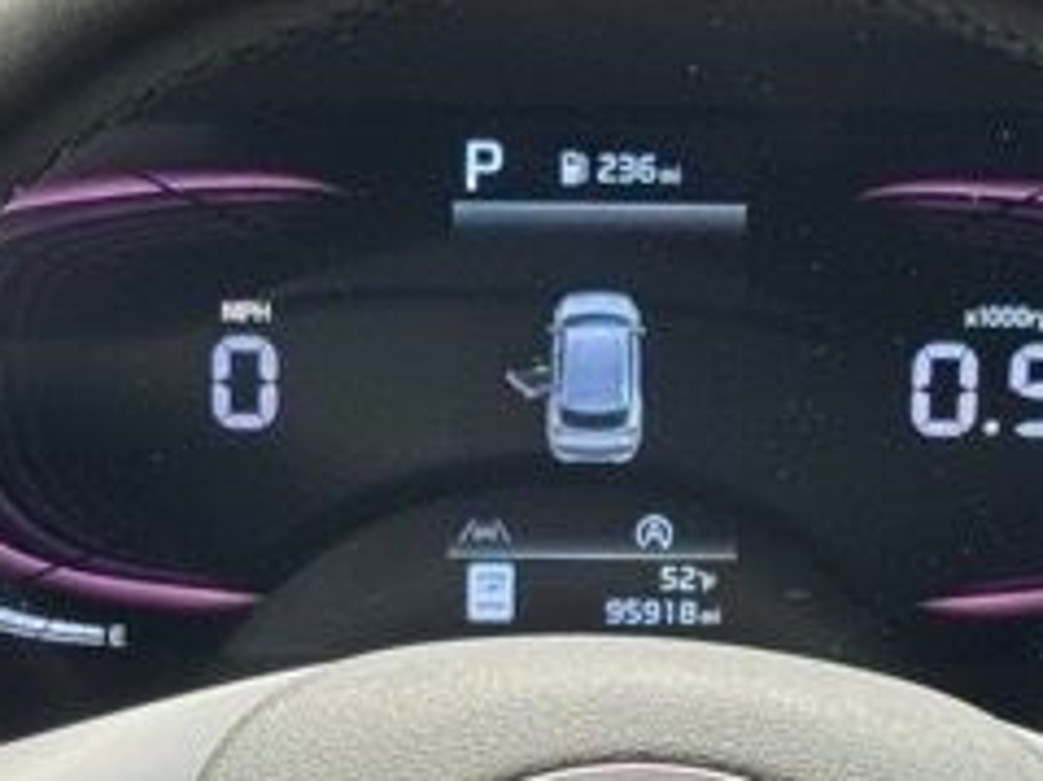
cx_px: 532
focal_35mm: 206
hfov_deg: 9.6
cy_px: 1182
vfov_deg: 7.1
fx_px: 6204
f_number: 1.78
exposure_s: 1/89
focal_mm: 6.76
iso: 100
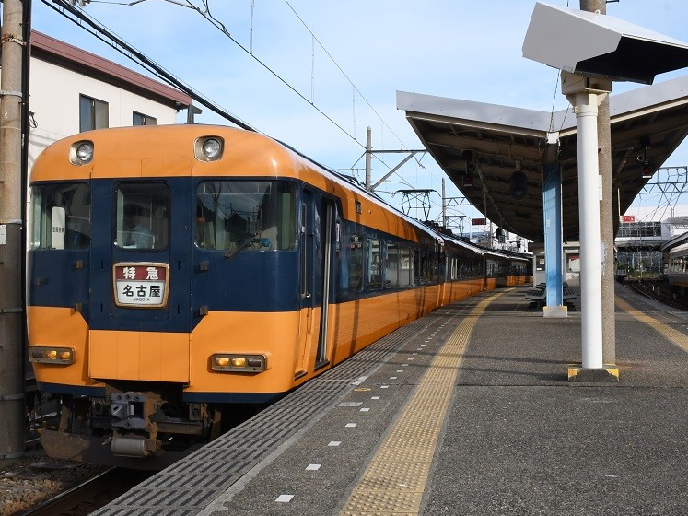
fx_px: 874
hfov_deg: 42.9
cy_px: 257
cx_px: 303
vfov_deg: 32.9
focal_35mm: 44
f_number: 18
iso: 640
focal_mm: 20
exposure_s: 1/250
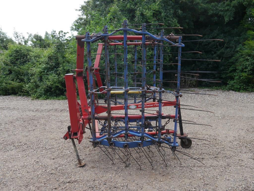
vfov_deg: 44.2
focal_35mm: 32
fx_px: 235
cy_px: 96
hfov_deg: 56.8
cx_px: 127
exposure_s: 1/200
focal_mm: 16
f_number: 5.6
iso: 160
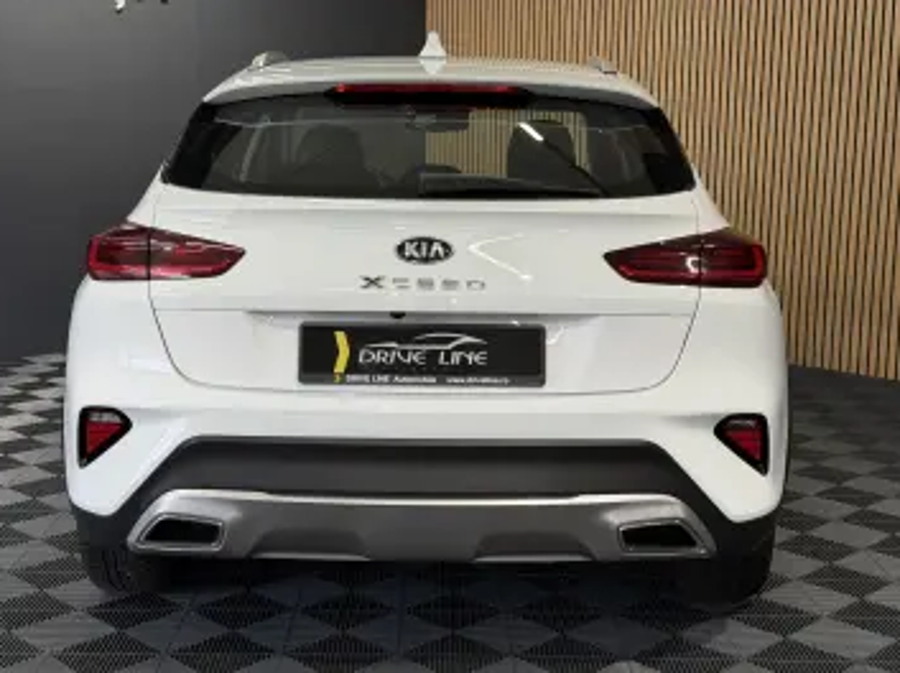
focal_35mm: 49
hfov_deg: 38.9
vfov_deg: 29.6
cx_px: 446
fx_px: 1273
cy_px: 334
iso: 50
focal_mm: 6.76
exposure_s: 1/100
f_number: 1.78
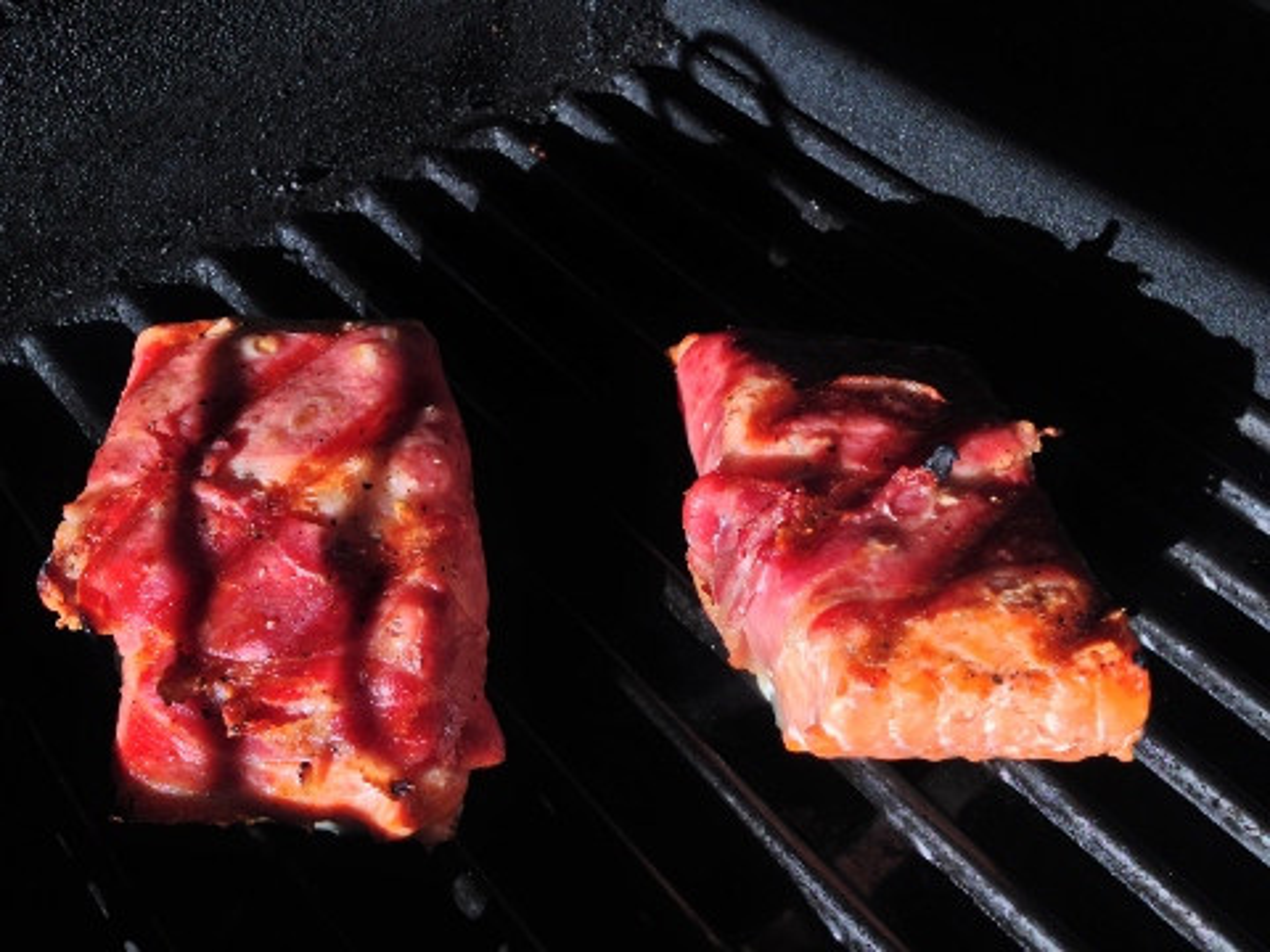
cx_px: 635
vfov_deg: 42.9
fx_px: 1211
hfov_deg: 55.4
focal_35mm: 33
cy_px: 476
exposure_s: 1/874
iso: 50
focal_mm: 4.12
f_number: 2.4
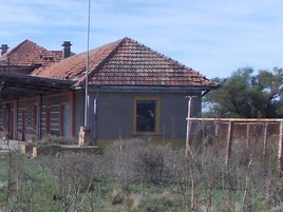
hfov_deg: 22.3
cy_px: 155
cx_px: -68
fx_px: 654
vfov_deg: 18.3
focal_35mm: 80
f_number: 5.4
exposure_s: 1/320
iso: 80
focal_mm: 4
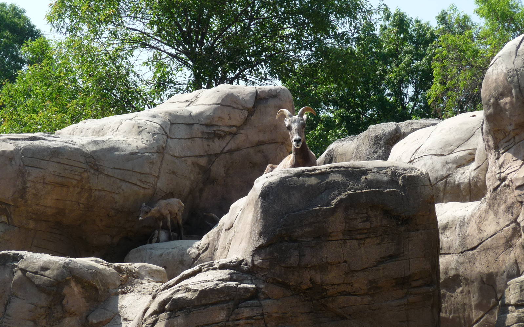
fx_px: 1700
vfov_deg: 11.0
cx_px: 262
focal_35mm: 119
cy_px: 172
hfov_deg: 17.5
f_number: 4.7
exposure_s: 1/320
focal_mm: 19.1
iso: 100
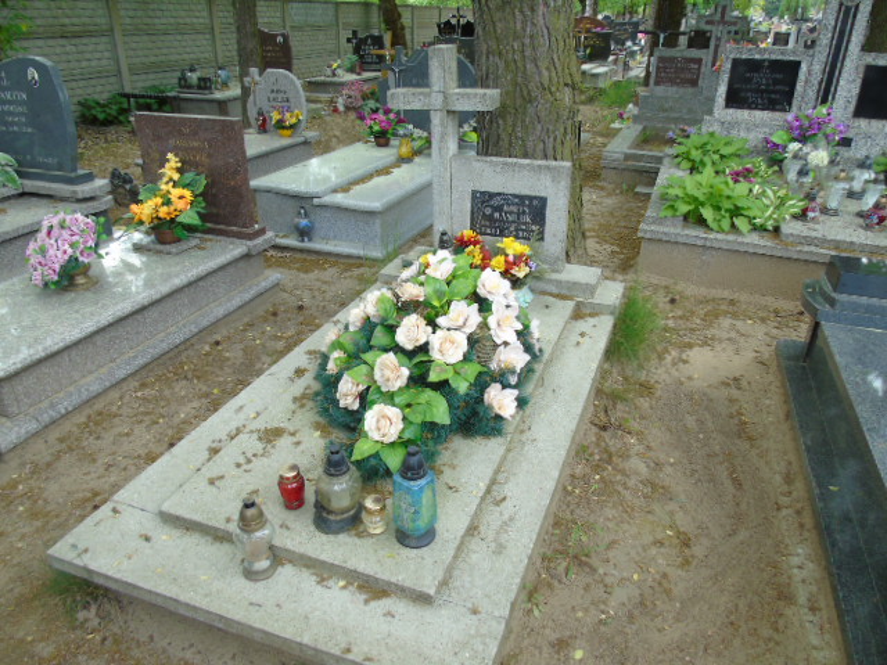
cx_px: 444
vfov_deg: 54.9
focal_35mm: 25
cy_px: 332
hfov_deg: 69.4
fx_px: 641
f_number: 3.4
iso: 80
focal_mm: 4.4
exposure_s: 1/100
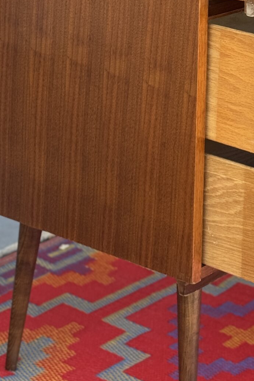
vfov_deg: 16.3
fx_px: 1313
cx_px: 254
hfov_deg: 11.0
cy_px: 20
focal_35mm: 124
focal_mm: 6.76
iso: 50
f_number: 1.78
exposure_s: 1/138
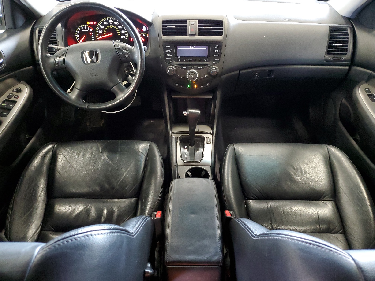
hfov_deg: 67.3
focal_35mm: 26
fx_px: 282
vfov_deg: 53.1
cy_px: 140
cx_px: 188
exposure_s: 1/17
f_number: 1.5
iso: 302
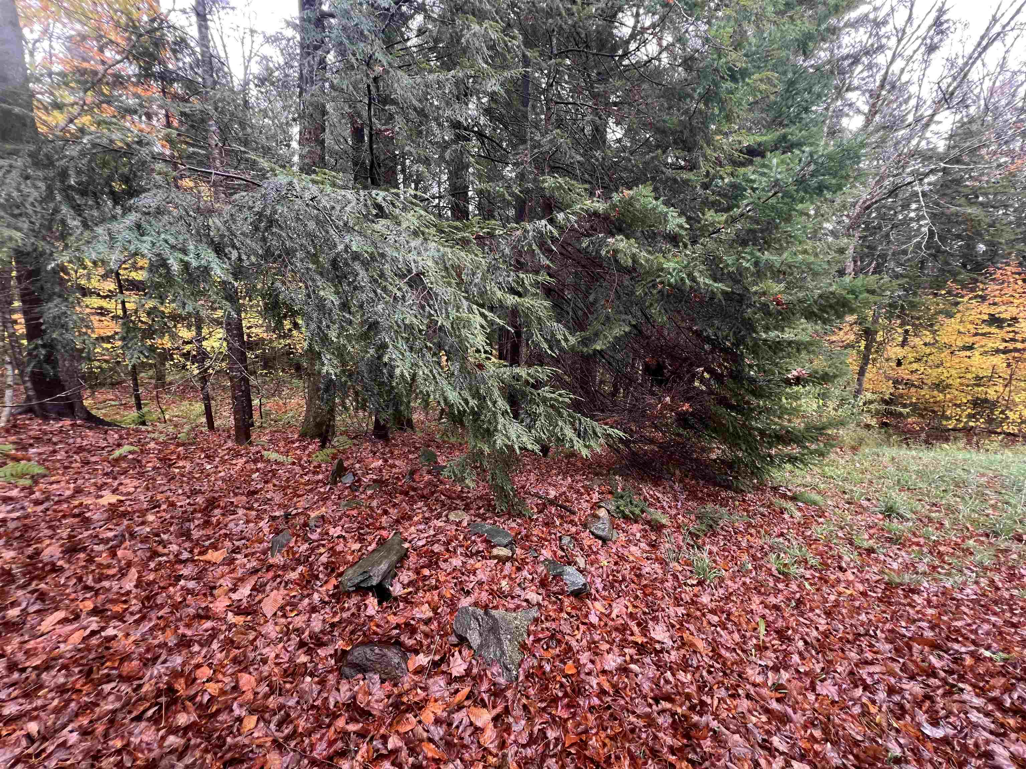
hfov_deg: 106.2
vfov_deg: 89.9
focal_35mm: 13
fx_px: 385
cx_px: 513
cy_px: 384
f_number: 1.8
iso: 125
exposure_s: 1/99
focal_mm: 1.57
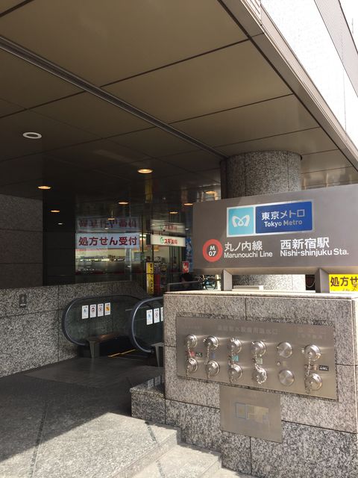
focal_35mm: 29
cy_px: 239
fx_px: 400
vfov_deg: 61.7
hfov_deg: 48.2
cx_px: 179
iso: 32
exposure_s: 1/282
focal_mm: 4.15
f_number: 2.2
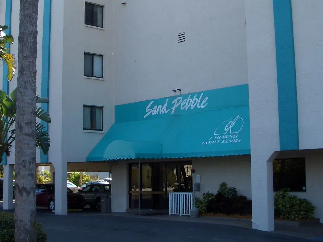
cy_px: 96
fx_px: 532
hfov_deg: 33.8
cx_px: 148
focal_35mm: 57
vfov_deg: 25.6
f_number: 4.3
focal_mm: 5.8
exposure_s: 1/160
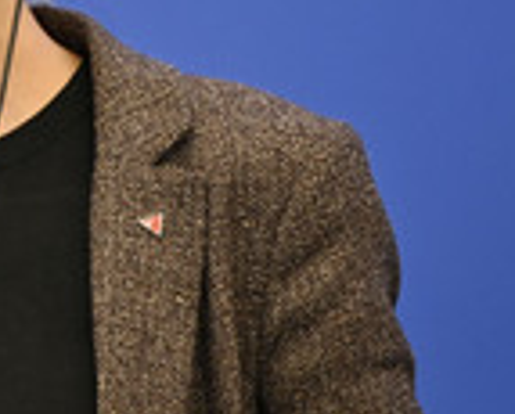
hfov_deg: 3.7
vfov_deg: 3.0
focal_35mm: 517
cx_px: -103
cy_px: 47
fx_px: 7896
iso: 640
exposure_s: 1/160
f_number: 2.8
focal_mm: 175
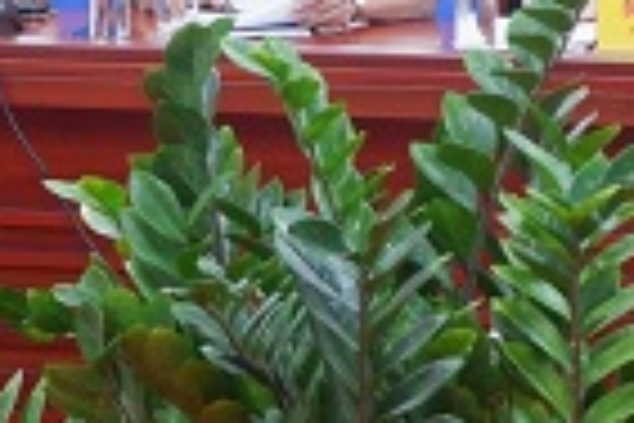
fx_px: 3592
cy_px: -117
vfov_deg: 6.7
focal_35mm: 204
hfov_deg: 10.0
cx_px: 706
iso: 2000
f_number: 4.9
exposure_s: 1/50
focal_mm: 32.3
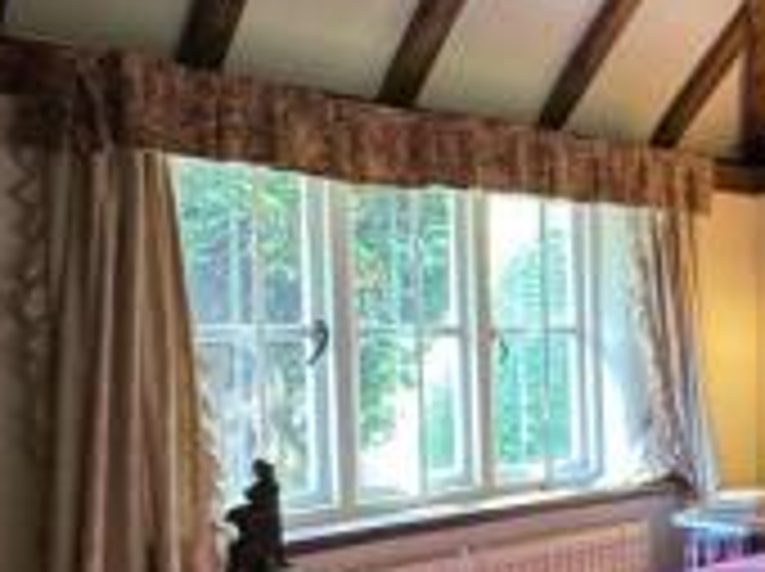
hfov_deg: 34.3
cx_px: 844
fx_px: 1059
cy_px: 358
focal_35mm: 48
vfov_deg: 30.1
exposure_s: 1/33
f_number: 2.2
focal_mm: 2.22
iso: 500
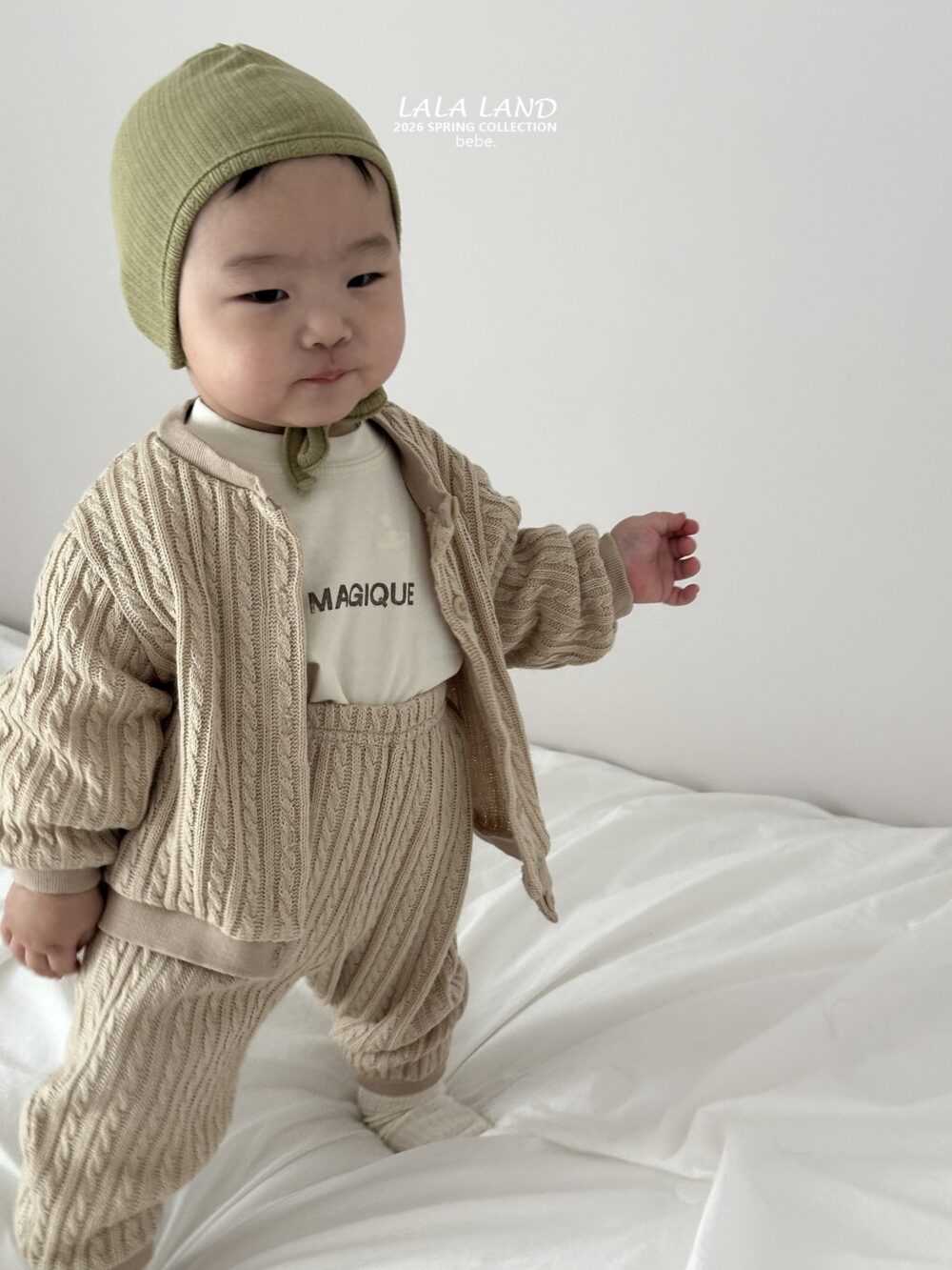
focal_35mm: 48
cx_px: 476
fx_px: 1760
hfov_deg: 30.3
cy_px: 635
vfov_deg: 39.7
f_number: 1.78
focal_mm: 6.86
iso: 80
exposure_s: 1/118
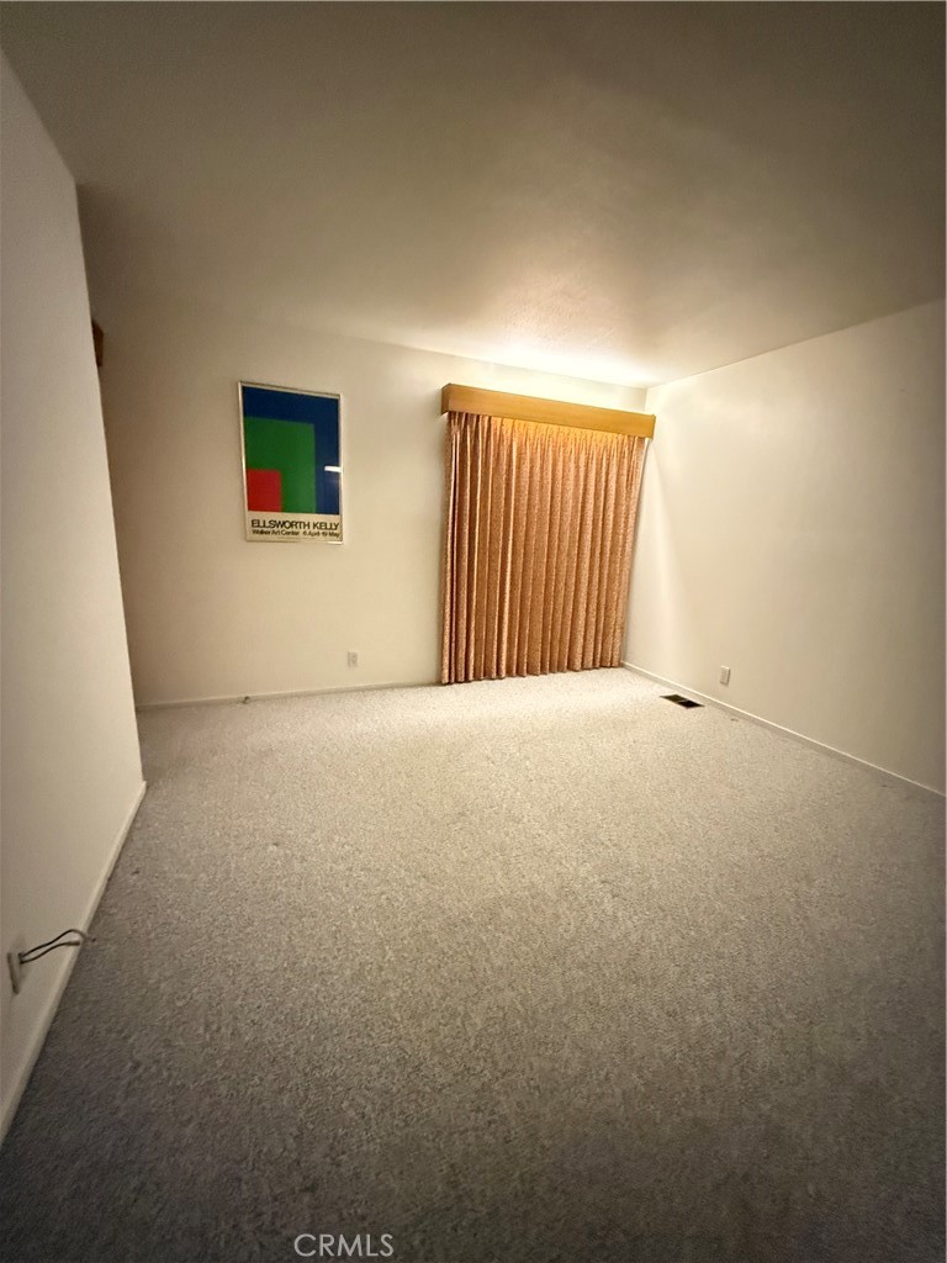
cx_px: 474
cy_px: 632
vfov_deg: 102.1
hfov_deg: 85.7
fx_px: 511
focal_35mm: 14
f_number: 2.2
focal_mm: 2.22
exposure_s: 1/30
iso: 1600
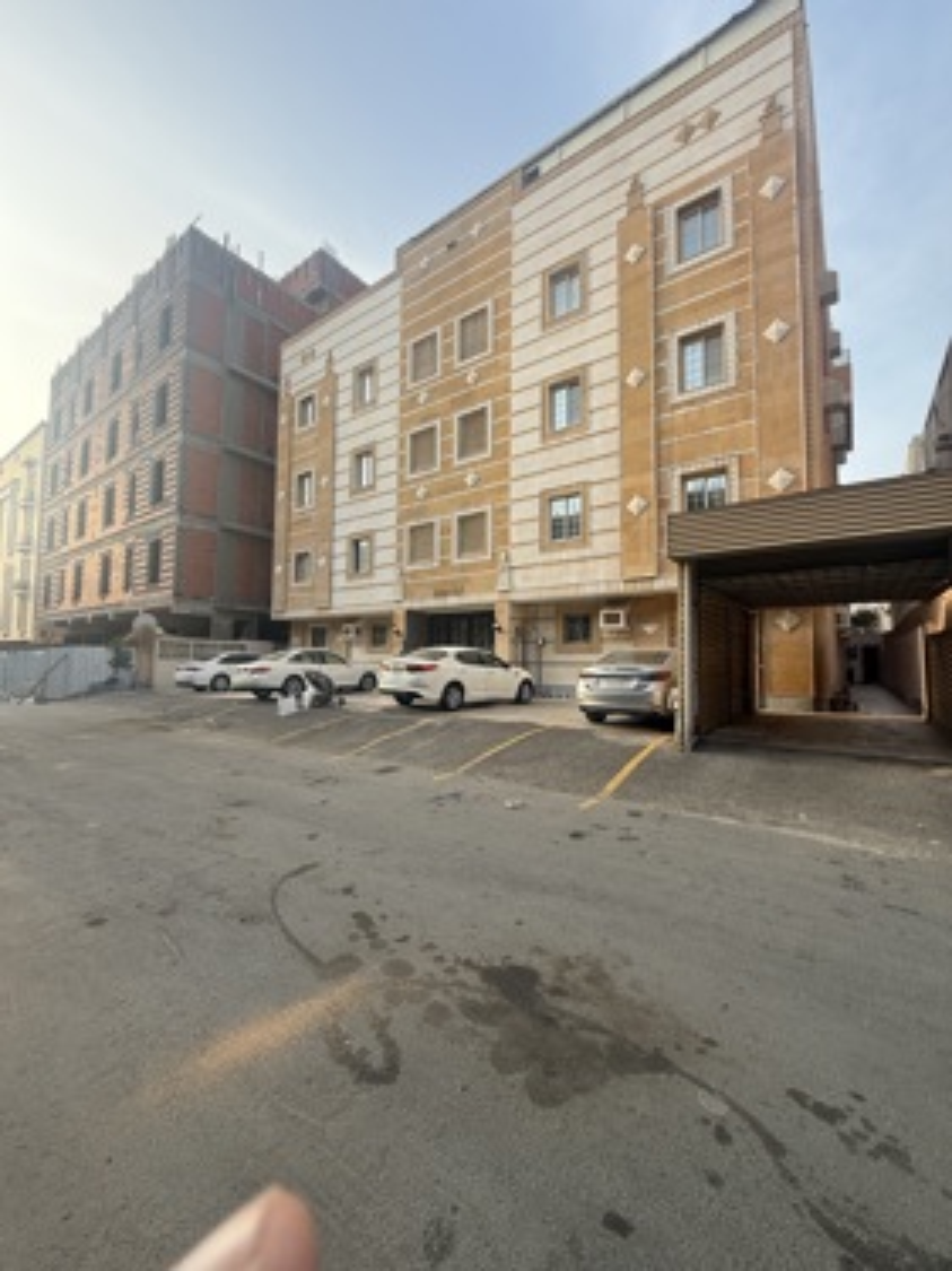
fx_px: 514
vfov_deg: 102.1
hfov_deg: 85.6
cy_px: 636
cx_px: 476
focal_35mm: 14
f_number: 2.2
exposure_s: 1/554
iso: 50
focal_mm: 2.22
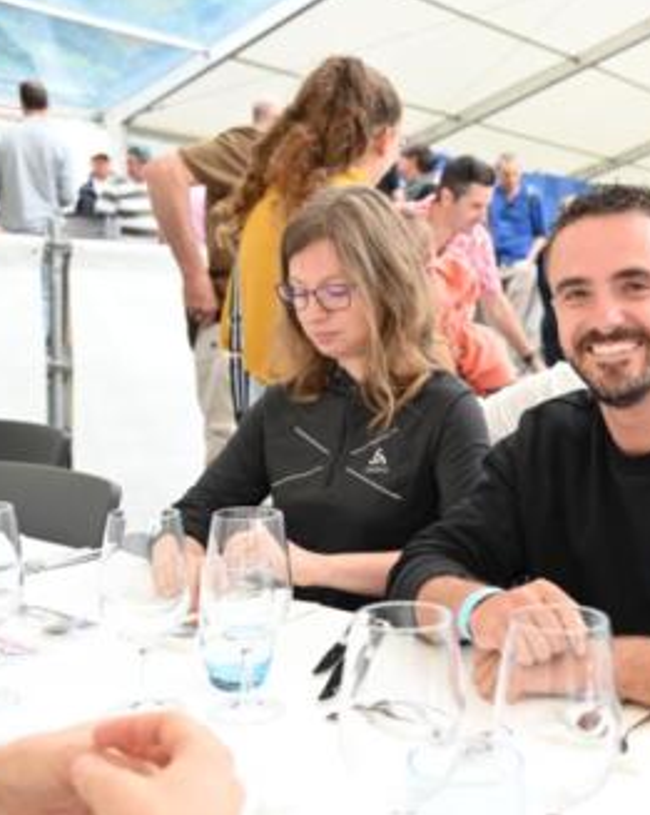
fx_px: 1125
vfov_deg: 39.8
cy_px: 404
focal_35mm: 47
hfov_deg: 31.5
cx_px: 511
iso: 800
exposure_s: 1/125
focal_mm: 32.5
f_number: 4.8
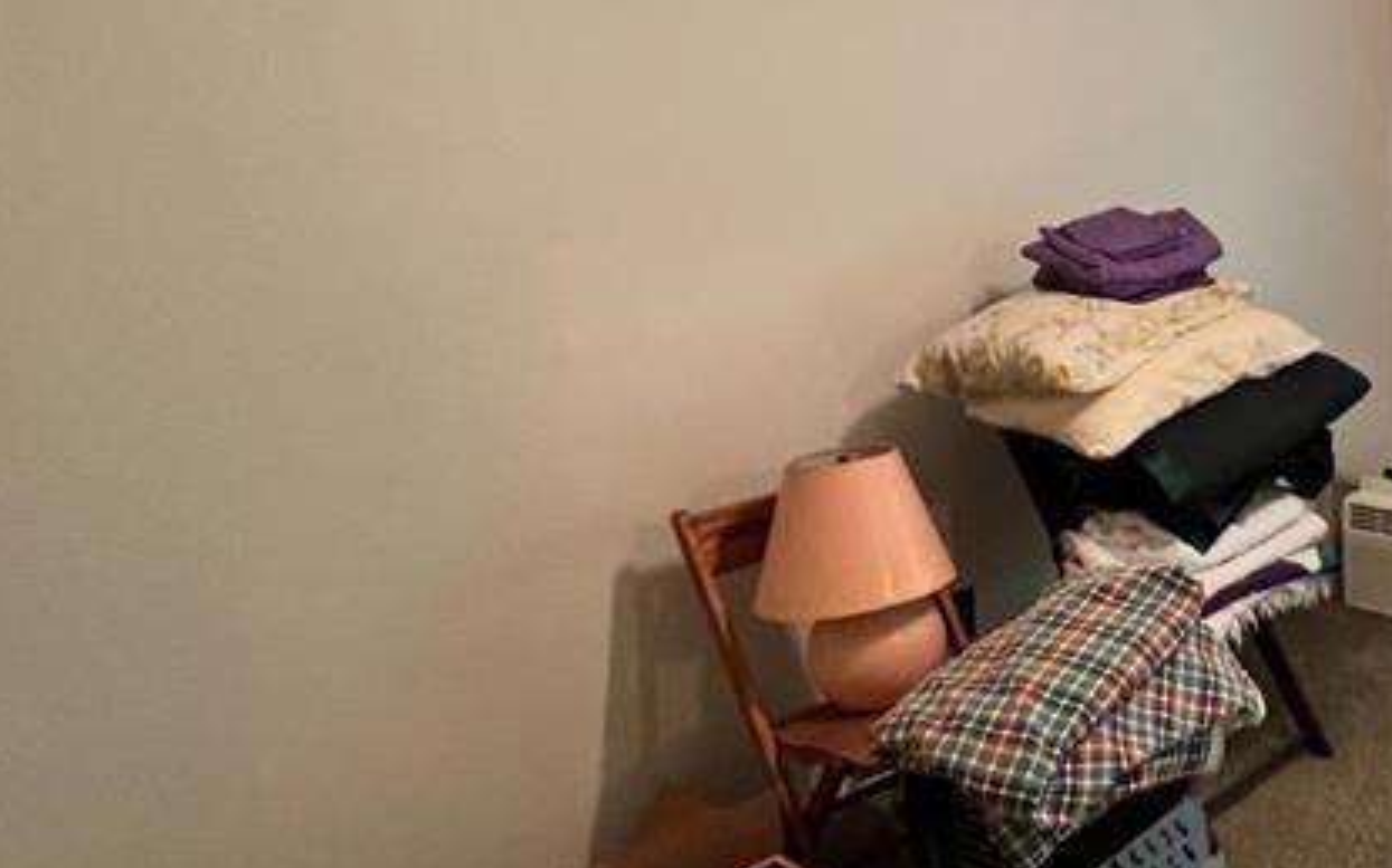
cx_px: 1486
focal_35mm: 34
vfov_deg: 36.9
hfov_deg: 44.9
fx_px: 1289
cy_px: 292
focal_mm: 1.57
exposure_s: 1/60
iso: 500
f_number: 1.8
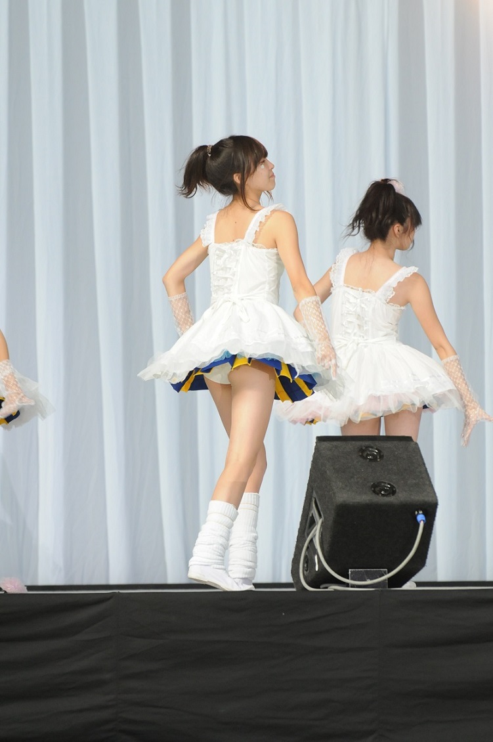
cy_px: 371
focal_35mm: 420
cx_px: 246
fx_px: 8645
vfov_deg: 4.9
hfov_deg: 3.3
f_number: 5
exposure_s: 1/500
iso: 1250
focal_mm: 280
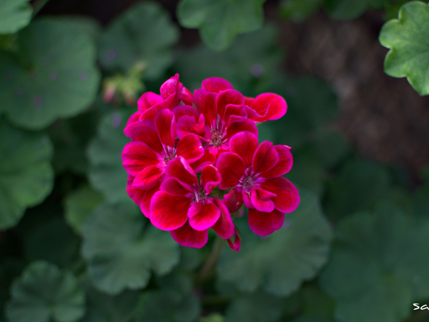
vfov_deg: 25.4
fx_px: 713
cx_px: 207
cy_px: 162
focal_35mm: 58
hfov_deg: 33.5
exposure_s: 1/60
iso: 100
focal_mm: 35
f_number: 2.8
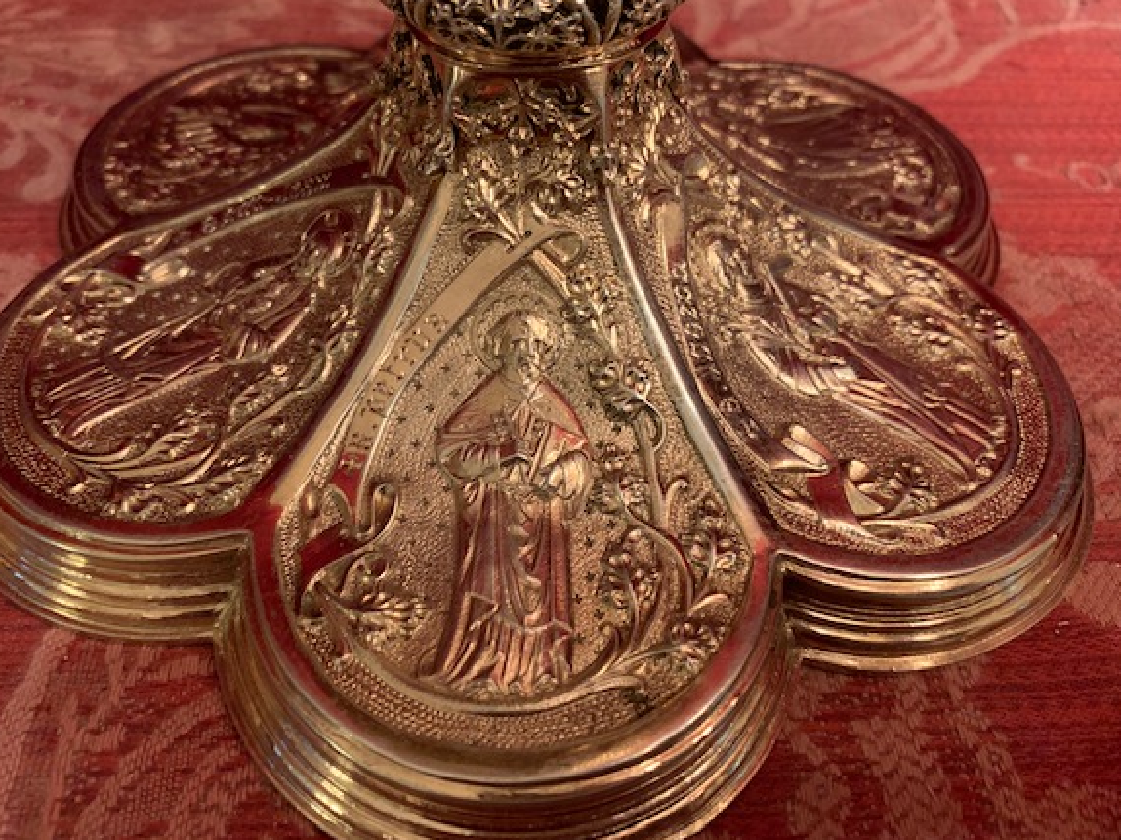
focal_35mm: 29
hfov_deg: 61.6
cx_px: 525
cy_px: 430
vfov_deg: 48.2
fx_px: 939
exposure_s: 1/25
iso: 400
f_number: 1.8
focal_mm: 4.25
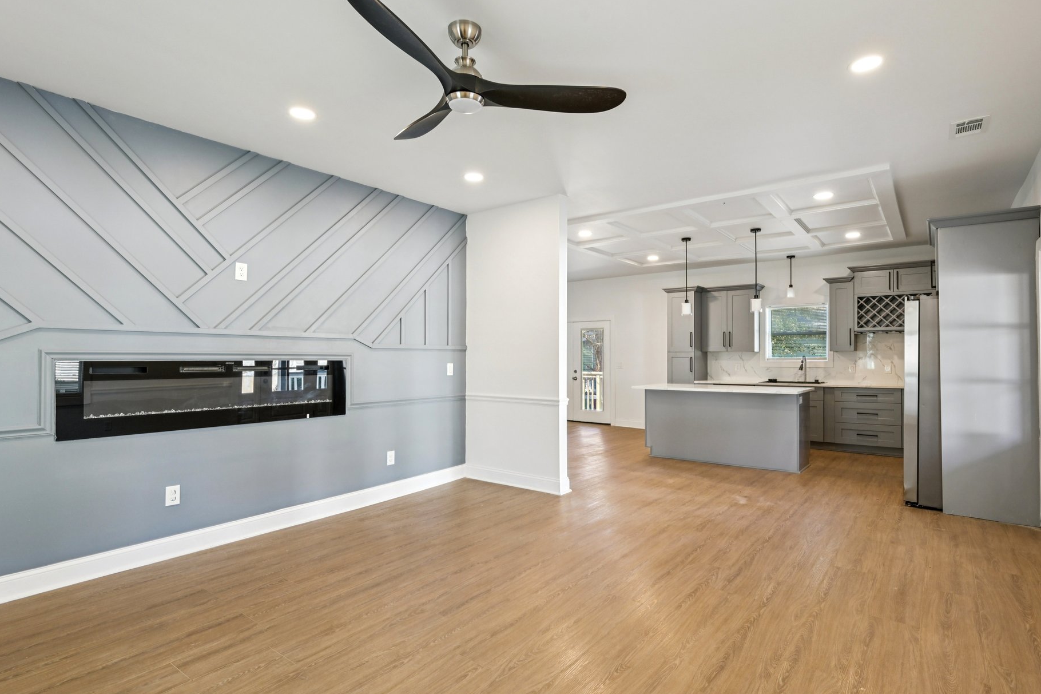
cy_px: 350
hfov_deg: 89.9
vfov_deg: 67.4
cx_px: 547
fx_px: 520
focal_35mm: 18
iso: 400
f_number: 8
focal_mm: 16
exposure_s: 1/25
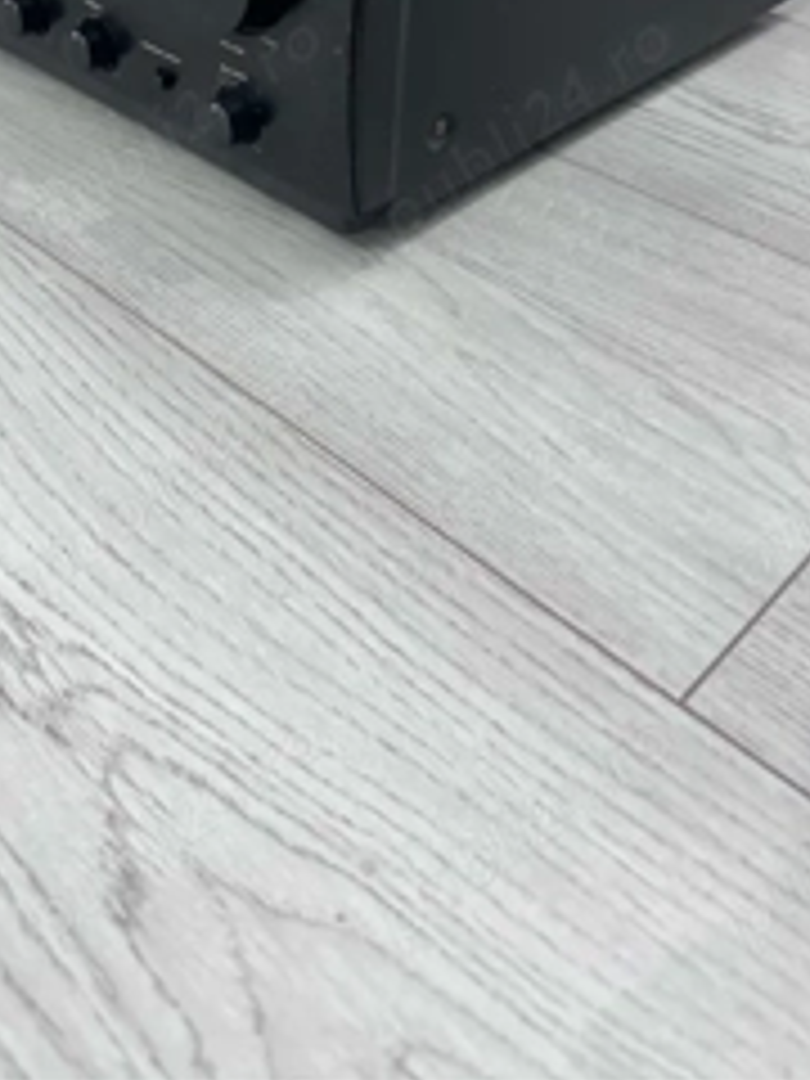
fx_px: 1248
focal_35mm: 40
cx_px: 266
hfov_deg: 35.6
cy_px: 184
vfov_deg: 44.1
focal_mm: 6.86
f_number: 1.78
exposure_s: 1/30
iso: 1250
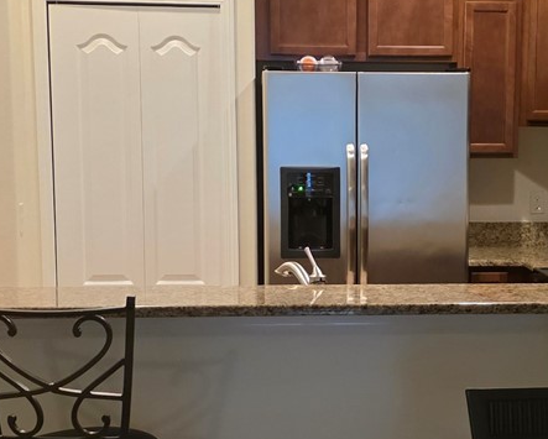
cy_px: 309
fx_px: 1315
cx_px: 380
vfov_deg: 18.9
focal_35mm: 81
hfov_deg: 23.4
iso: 800
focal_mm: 6.25
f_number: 1.7
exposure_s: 1/120
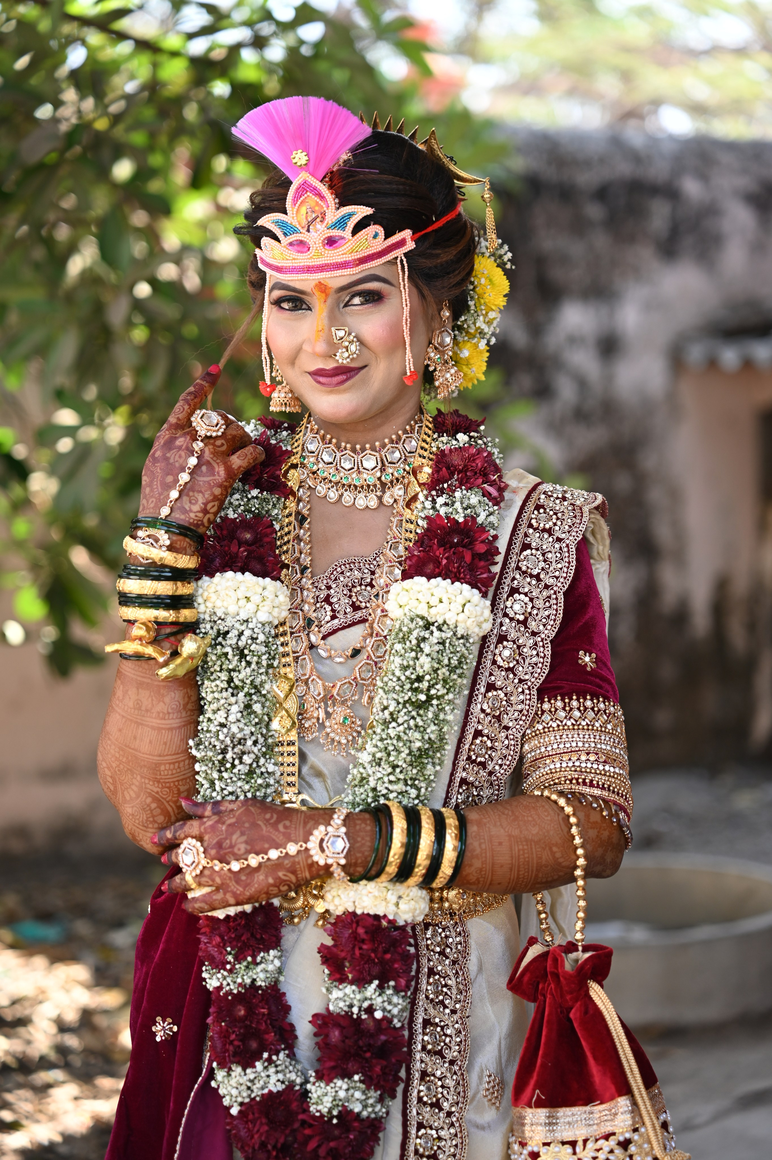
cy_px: 580
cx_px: 386
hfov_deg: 18.2
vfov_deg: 27.0
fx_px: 2416
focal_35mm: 75
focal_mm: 75
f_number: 2.8
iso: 160
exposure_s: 1/200
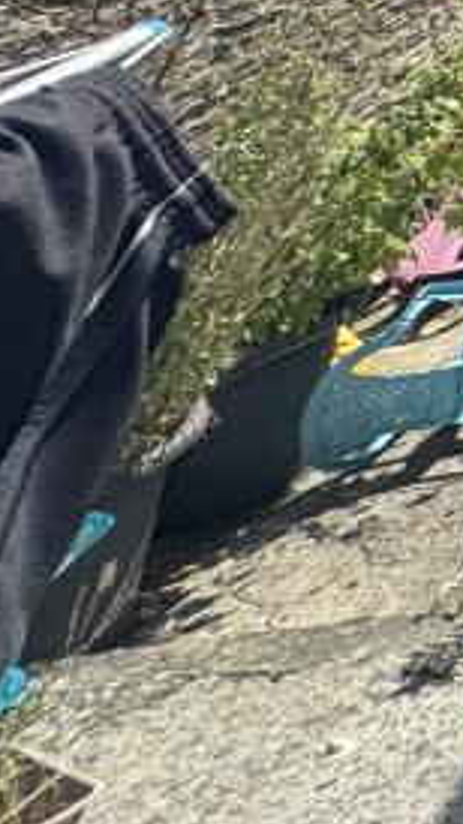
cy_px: -328
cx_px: 1512
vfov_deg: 28.0
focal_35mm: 57
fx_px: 1245
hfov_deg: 10.4
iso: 40
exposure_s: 1/1110
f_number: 2.2
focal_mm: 2.22
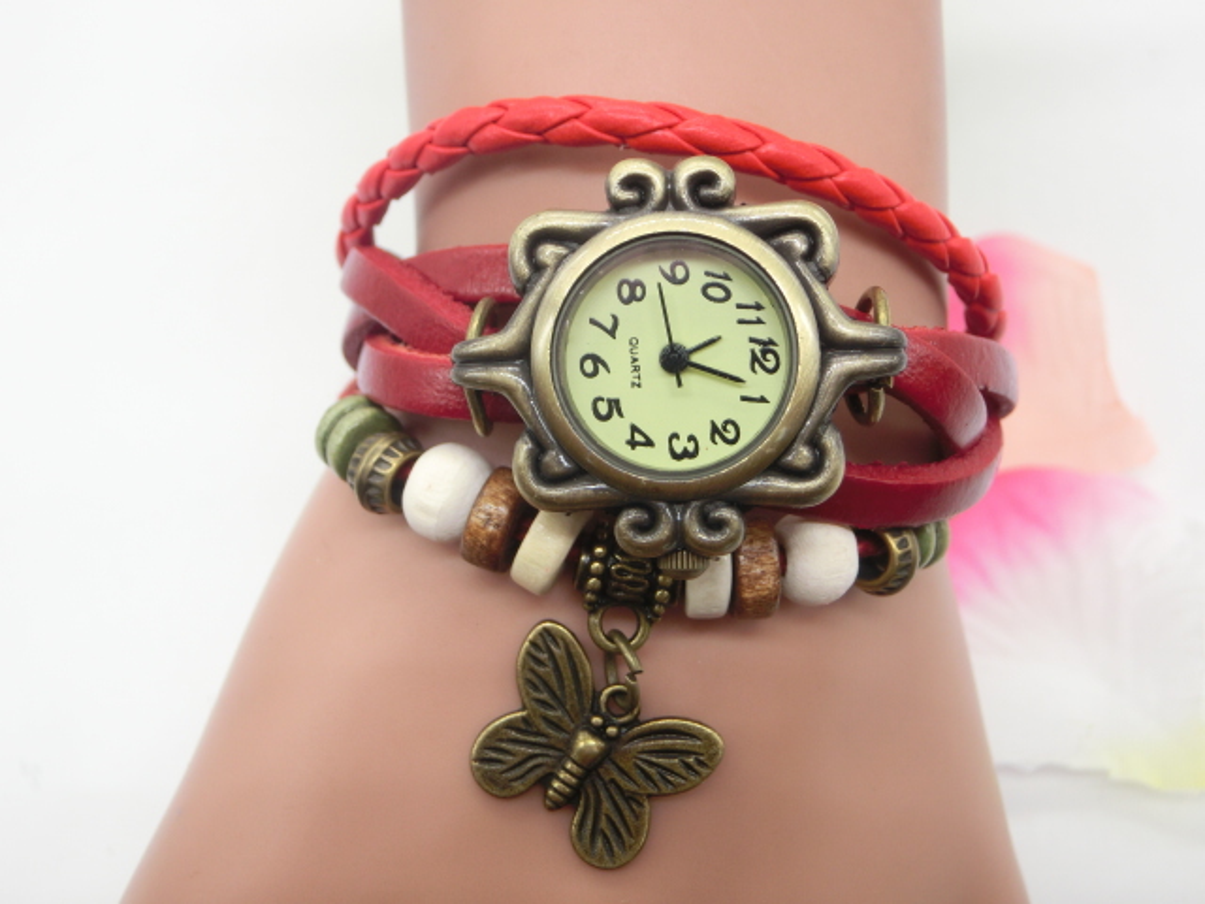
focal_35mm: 38
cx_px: 602
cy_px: 452
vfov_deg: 37.7
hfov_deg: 49.0
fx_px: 1323
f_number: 3.9
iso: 80
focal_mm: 6.67
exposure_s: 1/125
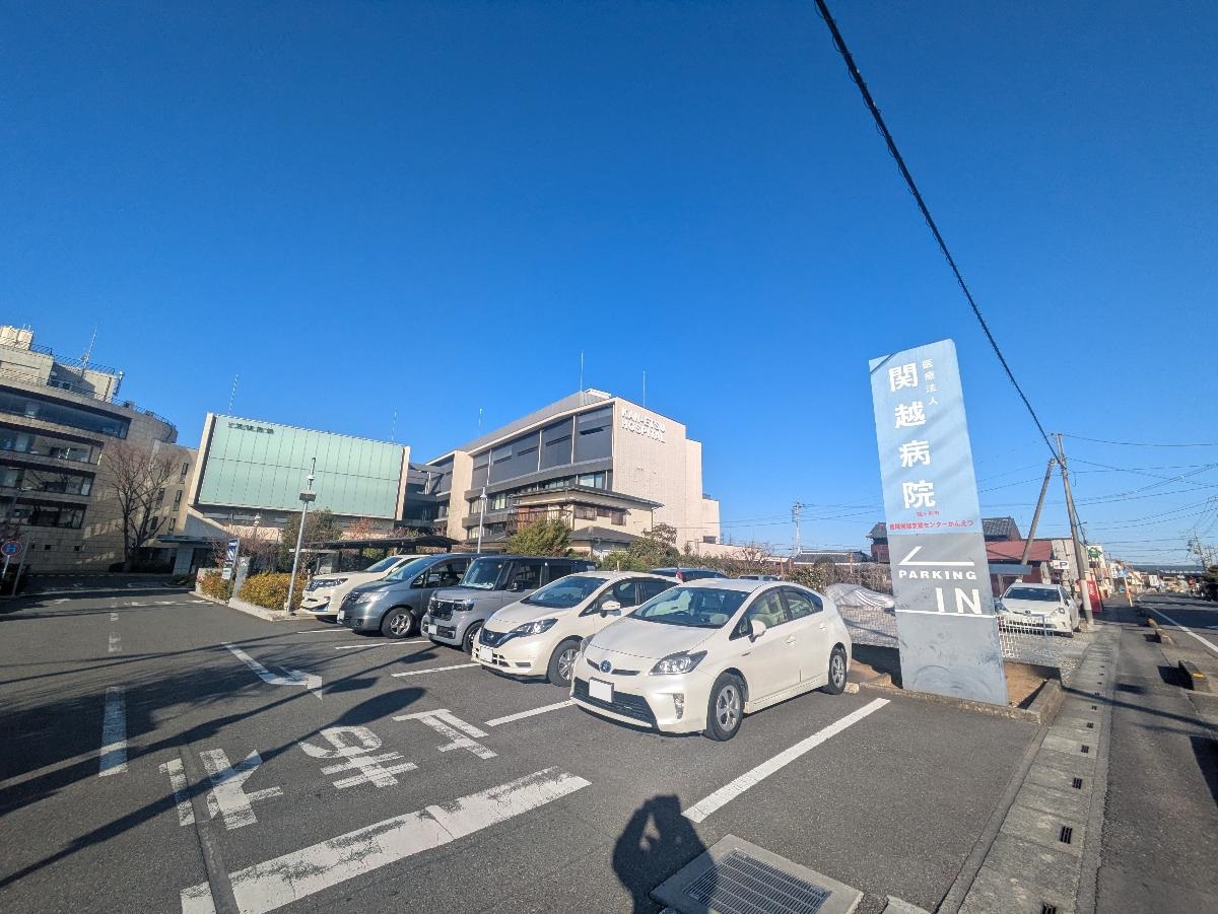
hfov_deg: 102.0
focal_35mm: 14
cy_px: 457
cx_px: 609
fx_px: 493
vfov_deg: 85.7
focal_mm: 1.83
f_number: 2.2
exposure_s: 1/2092
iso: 48
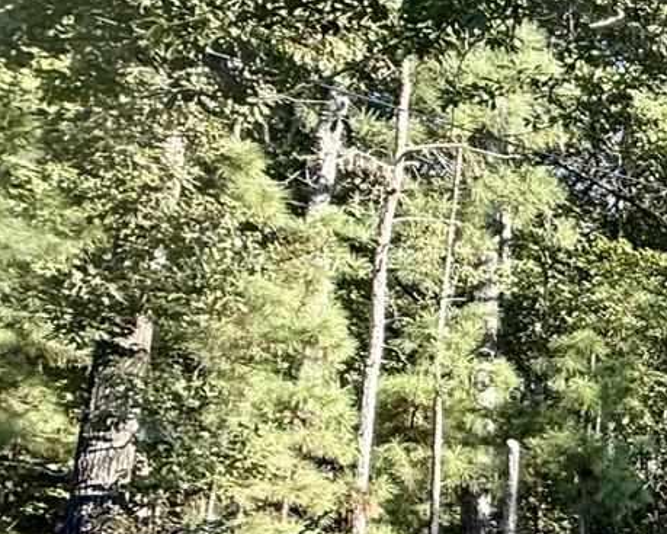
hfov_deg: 18.4
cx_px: 1369
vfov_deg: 23.9
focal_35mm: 61
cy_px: 527
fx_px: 1204
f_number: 2.2
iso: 50
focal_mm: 2.22
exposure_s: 1/197
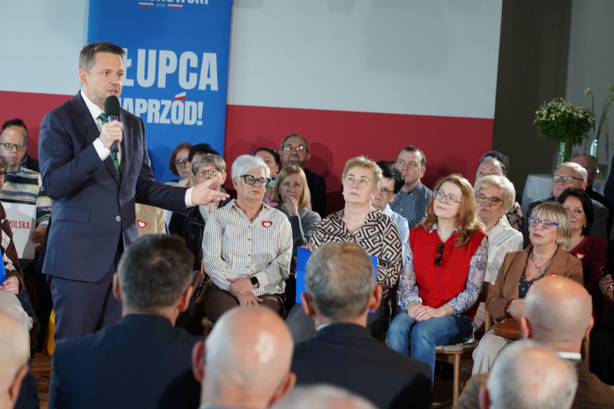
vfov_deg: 12.9
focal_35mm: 106
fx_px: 1808
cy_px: 205
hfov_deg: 19.3
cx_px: 307
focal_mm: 105
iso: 1000
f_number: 5.6
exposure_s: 1/100
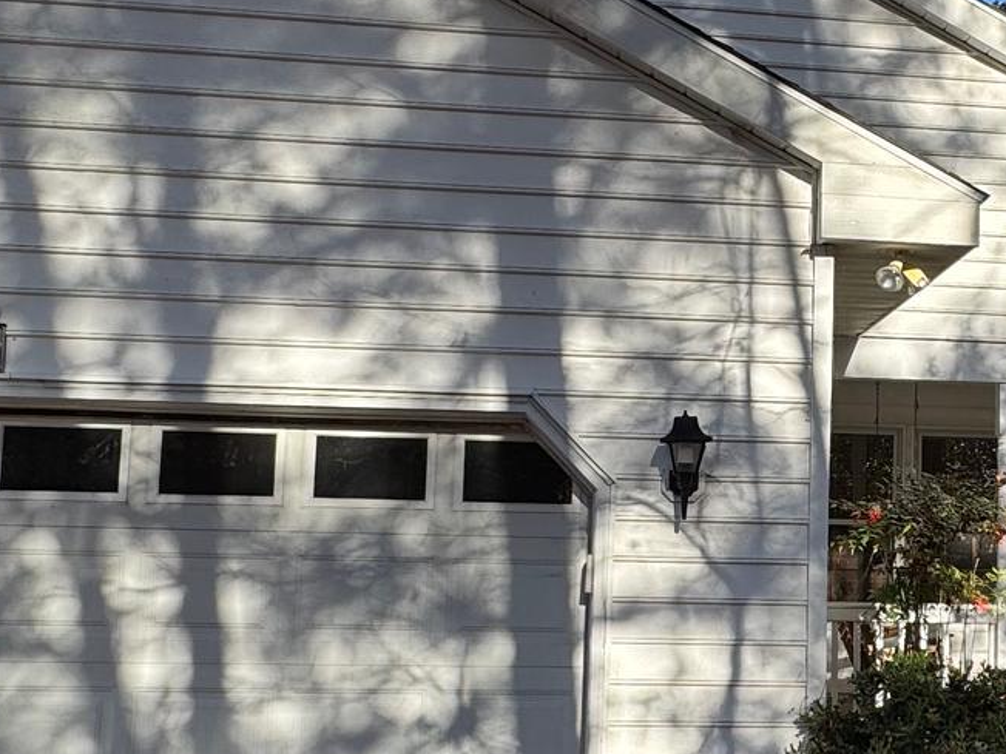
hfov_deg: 41.5
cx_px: 773
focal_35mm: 44
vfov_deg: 32.8
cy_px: 433
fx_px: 1279
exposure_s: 1/1078
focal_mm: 2.22
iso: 50
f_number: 2.2
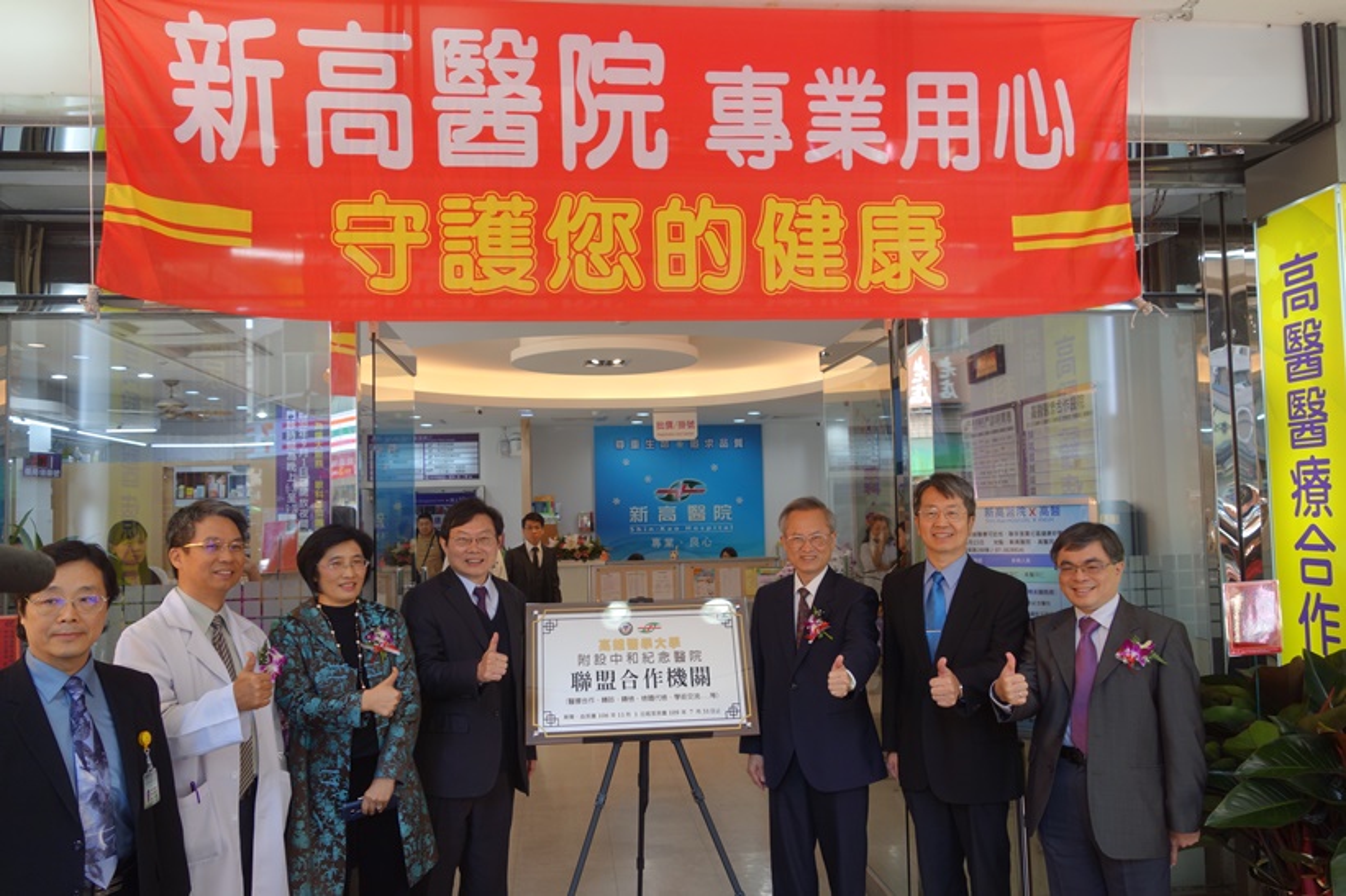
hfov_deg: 65.5
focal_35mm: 28
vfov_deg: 46.4
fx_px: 1047
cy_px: 448
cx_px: 673
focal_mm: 10.4
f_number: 2.8
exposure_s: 1/100
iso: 125
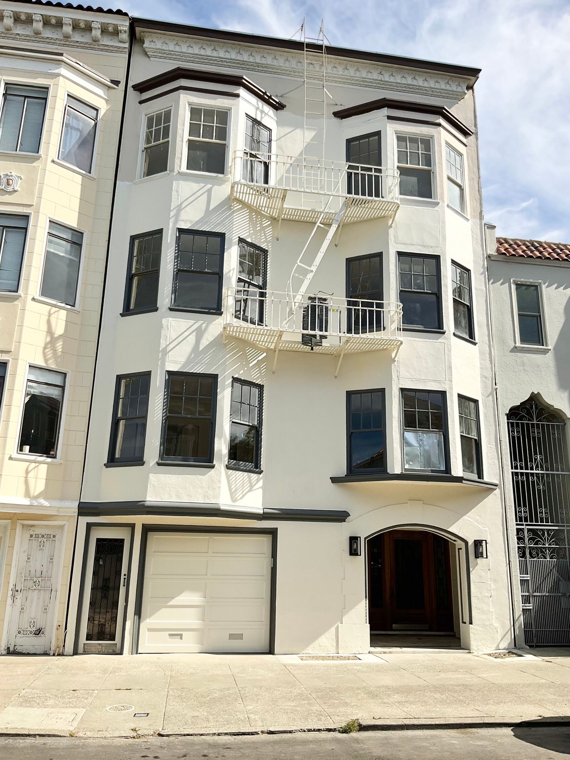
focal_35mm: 29
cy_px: 380
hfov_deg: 48.2
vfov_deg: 61.7
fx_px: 637
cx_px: 285
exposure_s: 1/2320
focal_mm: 3
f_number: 1.8
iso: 25
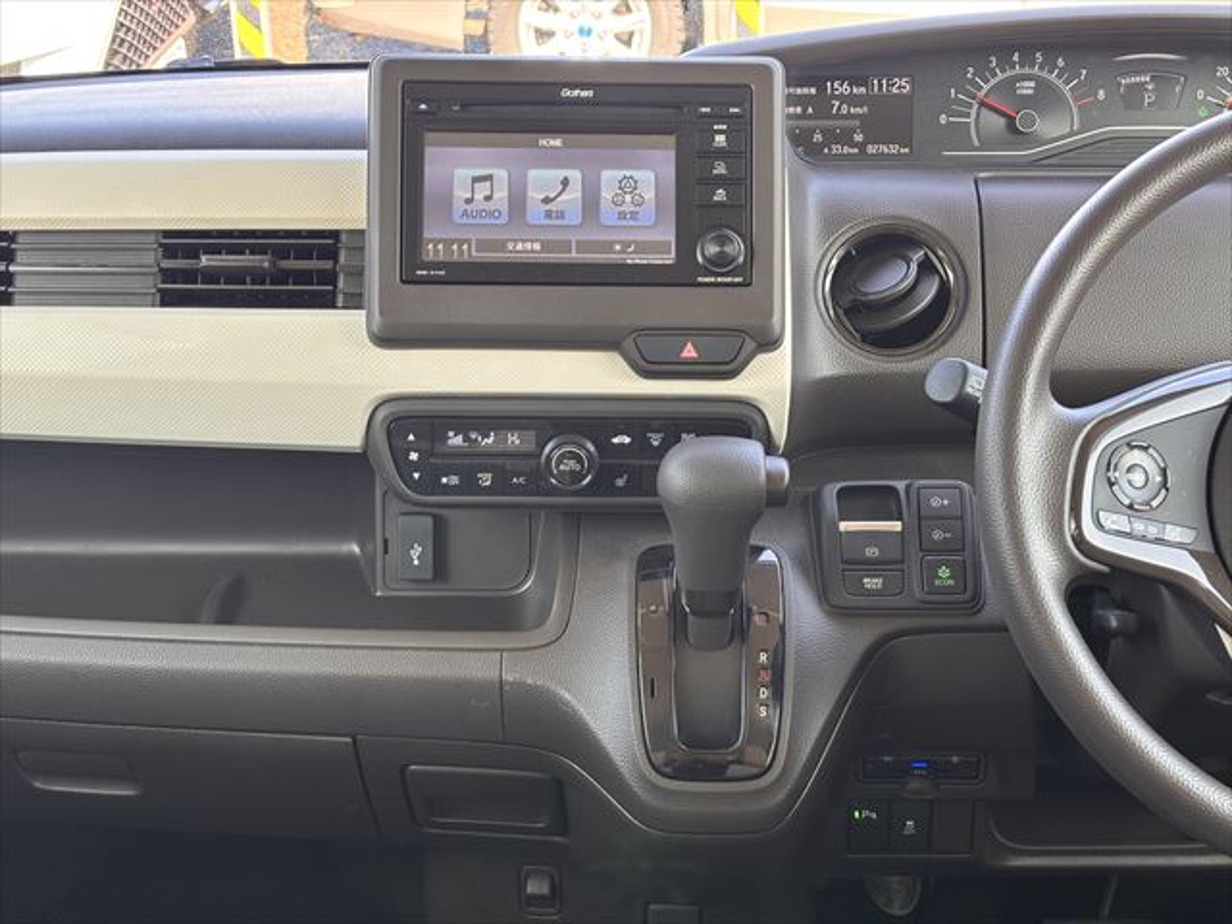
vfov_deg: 28.0
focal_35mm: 52
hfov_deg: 36.8
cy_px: 462
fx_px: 1851
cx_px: 616
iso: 50
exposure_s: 1/78
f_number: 1.6
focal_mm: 5.96
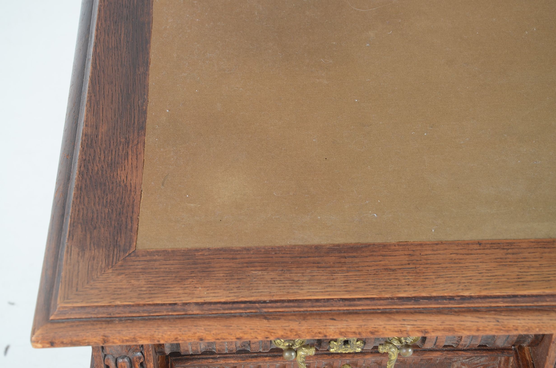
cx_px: 278
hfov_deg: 28.1
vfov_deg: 18.8
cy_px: 184
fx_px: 1110
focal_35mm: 72
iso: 200
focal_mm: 48
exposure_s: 1/60
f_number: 7.1
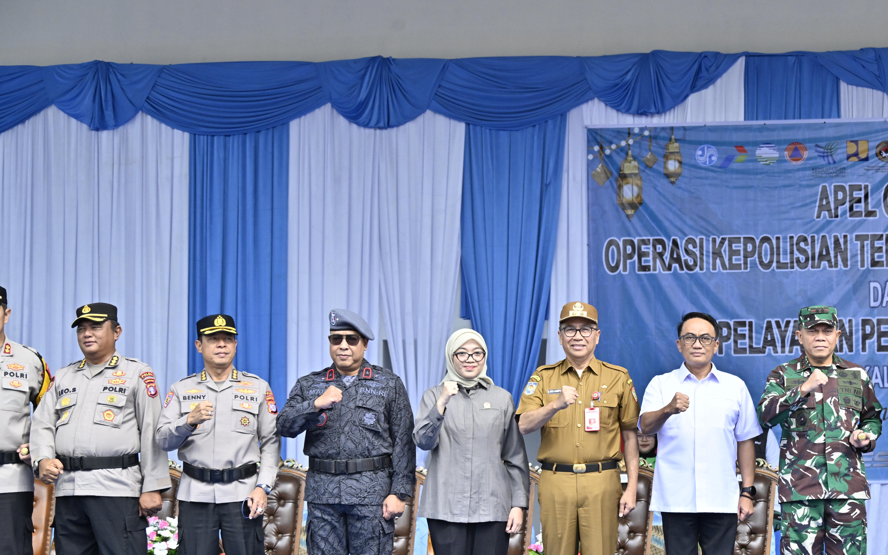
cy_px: 413
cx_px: 586
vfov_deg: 13.0
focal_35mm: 100
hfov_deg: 20.7
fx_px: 2420
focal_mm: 70
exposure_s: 1/1250
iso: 1000
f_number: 6
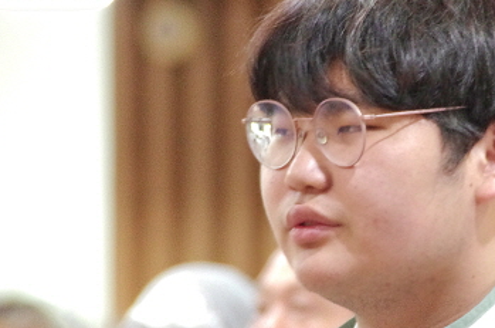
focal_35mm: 966
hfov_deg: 2.1
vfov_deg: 1.4
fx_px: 13252
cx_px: 349
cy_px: 196
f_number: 6.3
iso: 3200
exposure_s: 1/40
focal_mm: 250
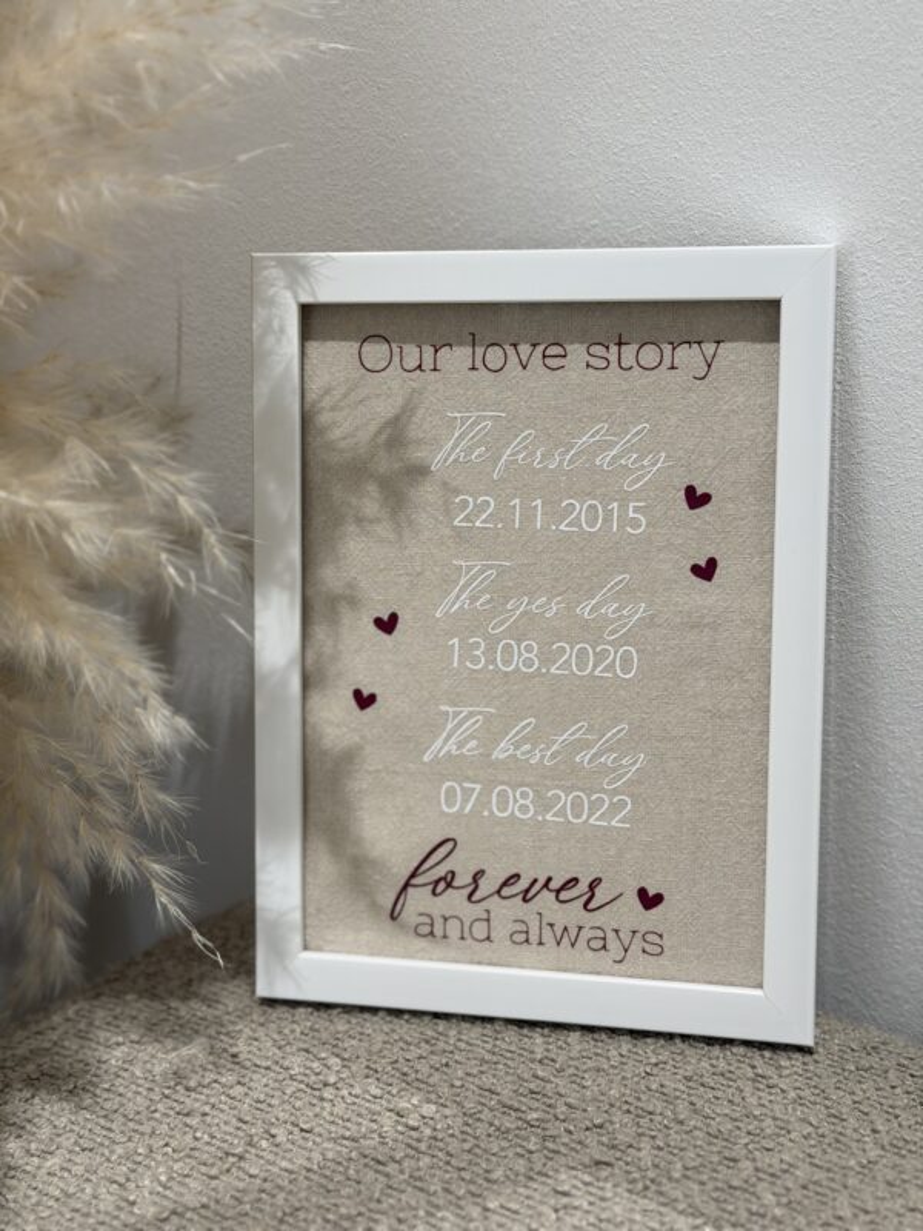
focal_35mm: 48
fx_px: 1706
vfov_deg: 39.7
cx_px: 462
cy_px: 616
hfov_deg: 30.3
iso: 125
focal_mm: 6.76
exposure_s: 1/50
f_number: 1.78
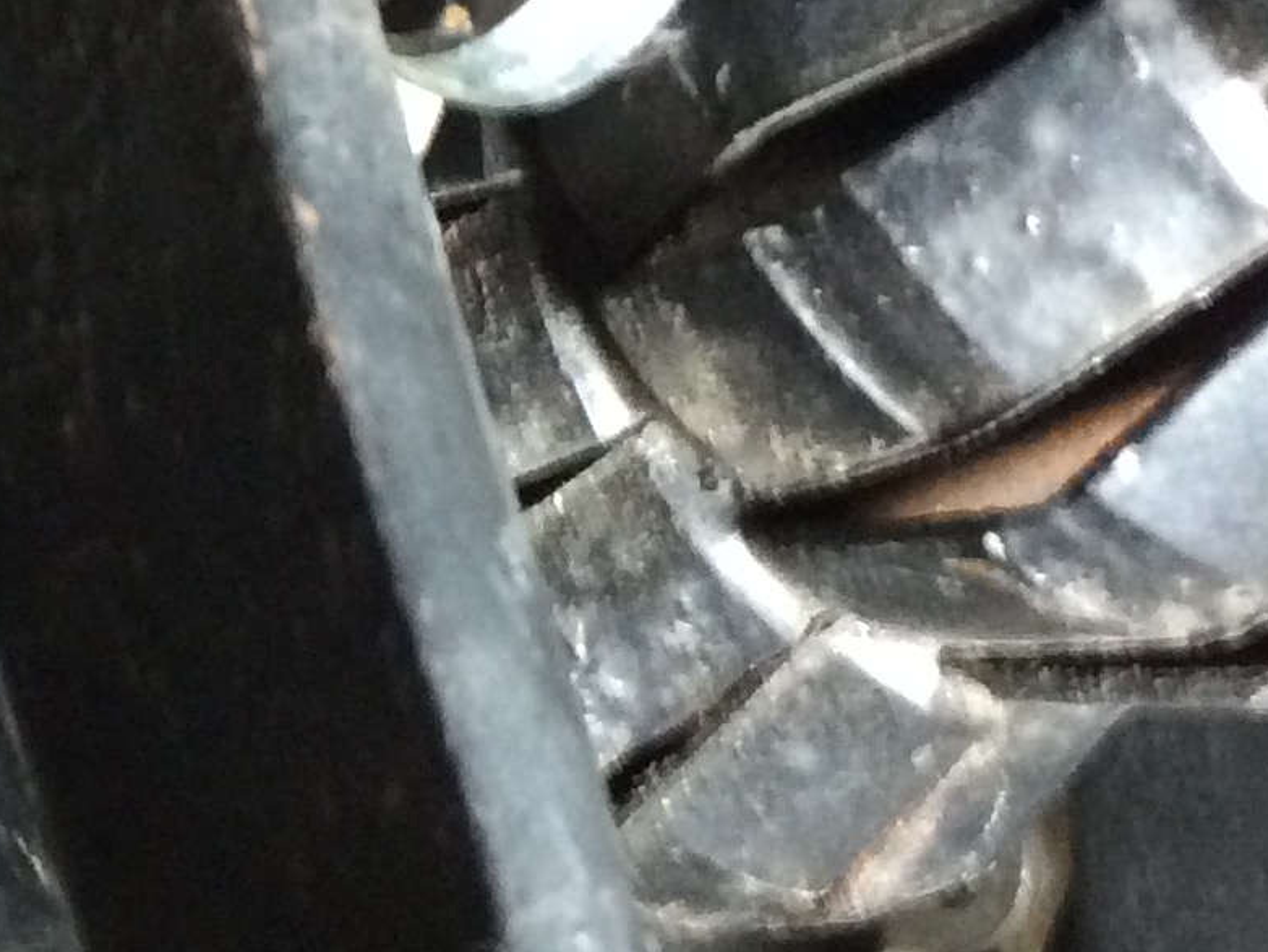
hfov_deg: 15.3
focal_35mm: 121
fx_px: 4434
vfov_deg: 12.2
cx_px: -501
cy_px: 321
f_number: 2.2
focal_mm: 4.15
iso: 320
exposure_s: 1/17
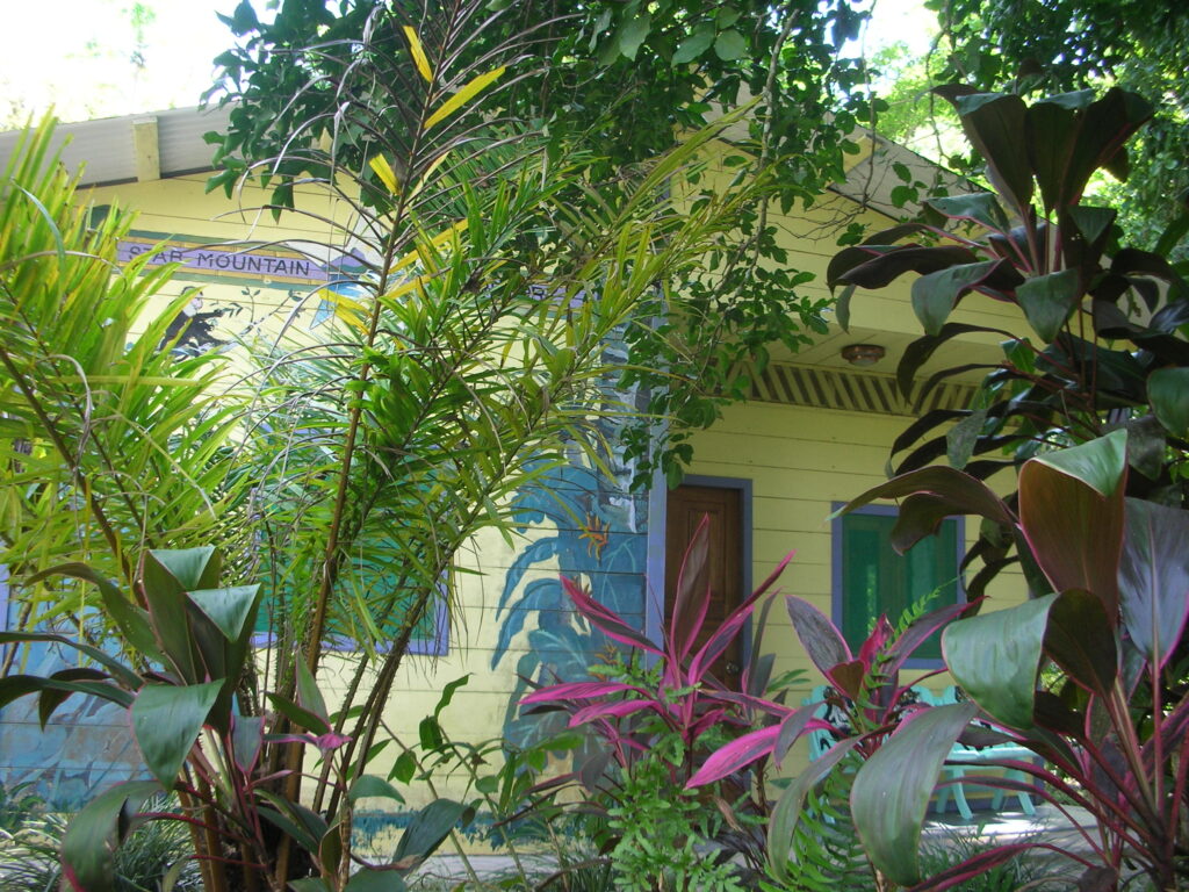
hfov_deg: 52.6
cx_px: 594
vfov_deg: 40.7
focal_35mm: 35
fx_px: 1202
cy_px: 446
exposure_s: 1/31.1
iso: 50
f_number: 3
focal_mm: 5.8
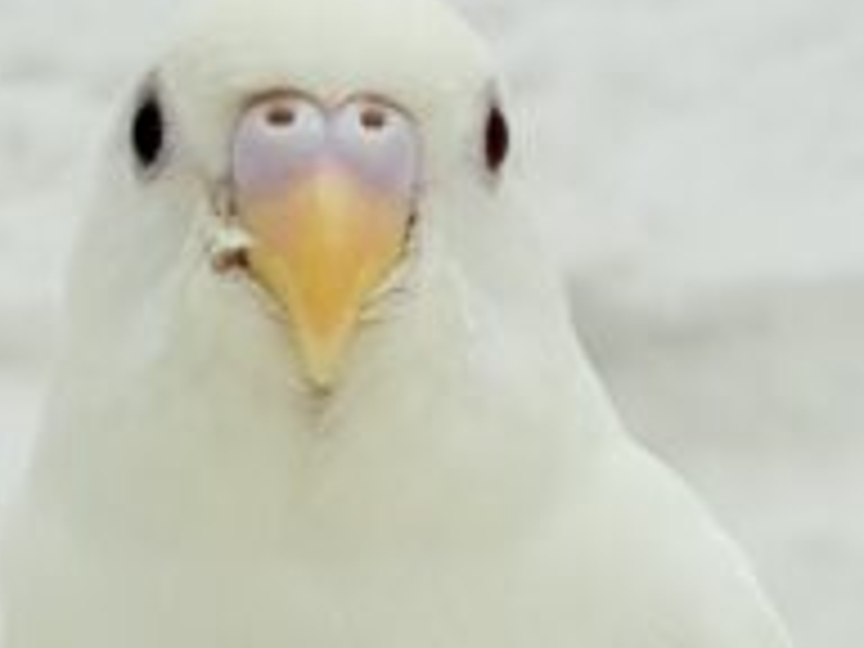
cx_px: 504
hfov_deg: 11.4
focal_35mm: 173
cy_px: 720
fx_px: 4318
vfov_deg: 8.5
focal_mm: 5.96
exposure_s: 1/100
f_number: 1.6
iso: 64
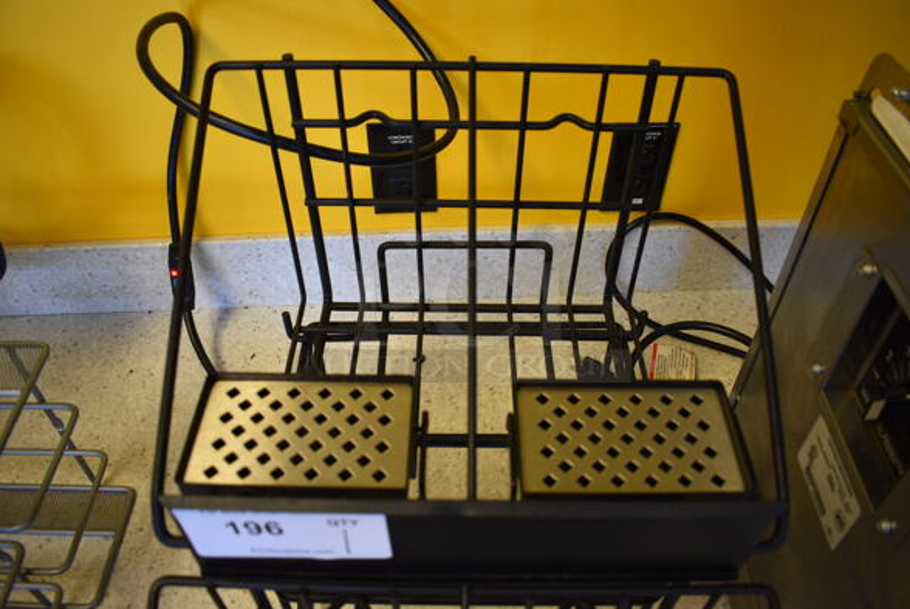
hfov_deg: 65.4
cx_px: 460
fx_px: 708
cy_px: 301
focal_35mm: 28
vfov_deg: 46.5
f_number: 3.5
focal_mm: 18
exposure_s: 1/125
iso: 800
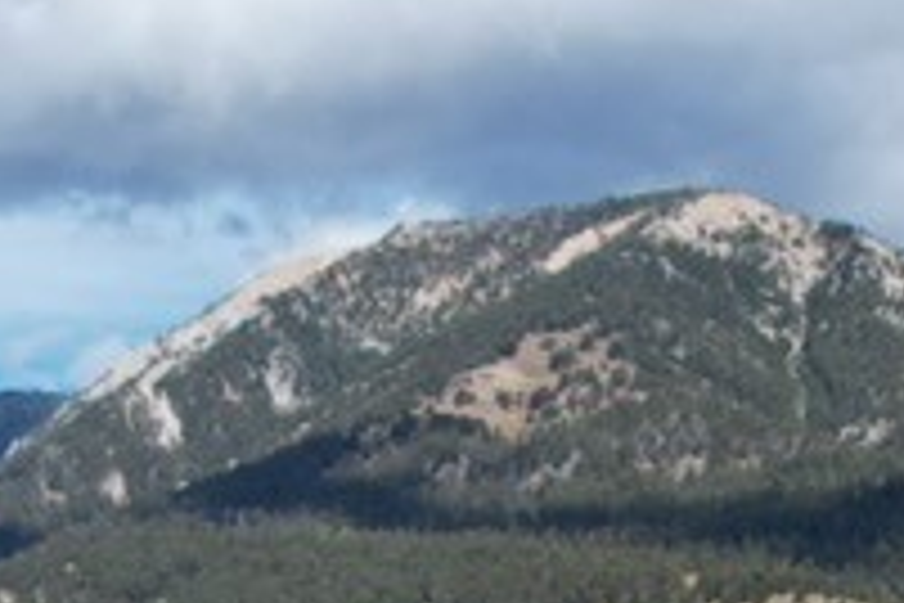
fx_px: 2812
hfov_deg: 18.2
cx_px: 634
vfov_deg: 10.7
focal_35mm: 112
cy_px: 1382
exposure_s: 1/2500
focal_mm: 8.38
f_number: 2.8
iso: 140
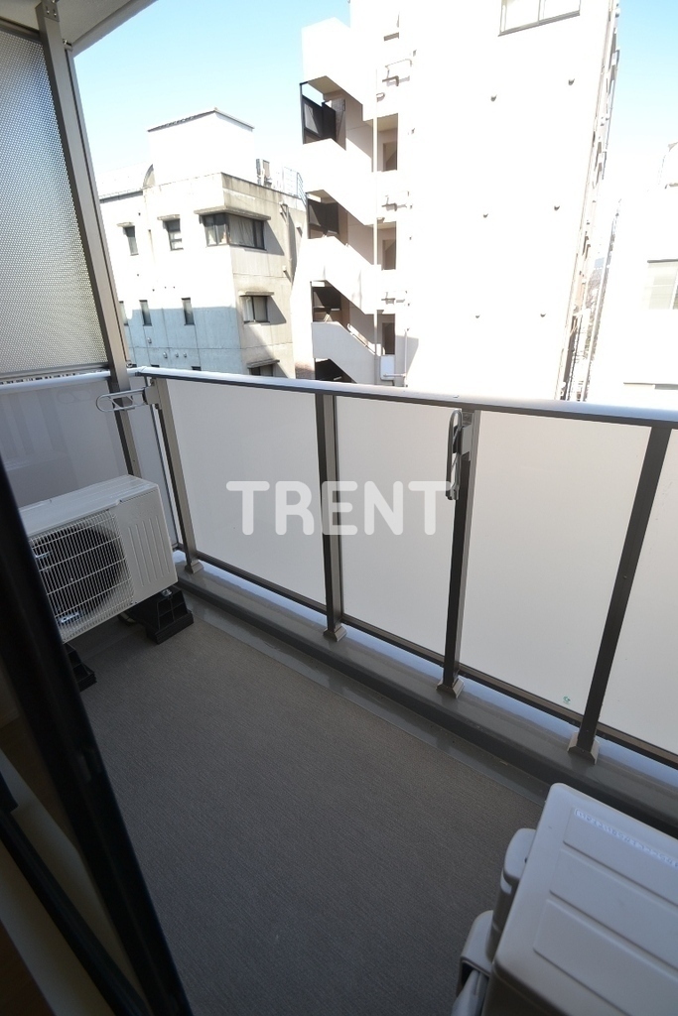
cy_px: 508
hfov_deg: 77.3
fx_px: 424
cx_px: 339
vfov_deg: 100.4
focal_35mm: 15
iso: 100
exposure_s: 1/160
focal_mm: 10
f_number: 6.3
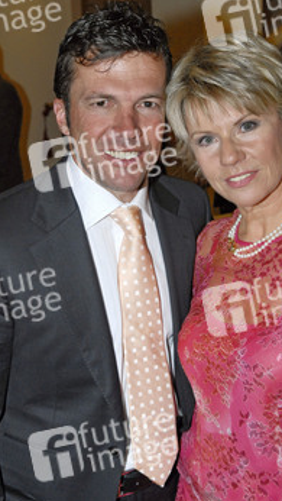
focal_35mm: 64
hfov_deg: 19.0
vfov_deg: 33.0
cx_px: 146
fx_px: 844
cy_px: 230
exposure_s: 1/100
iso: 640
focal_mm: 35
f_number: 5.6
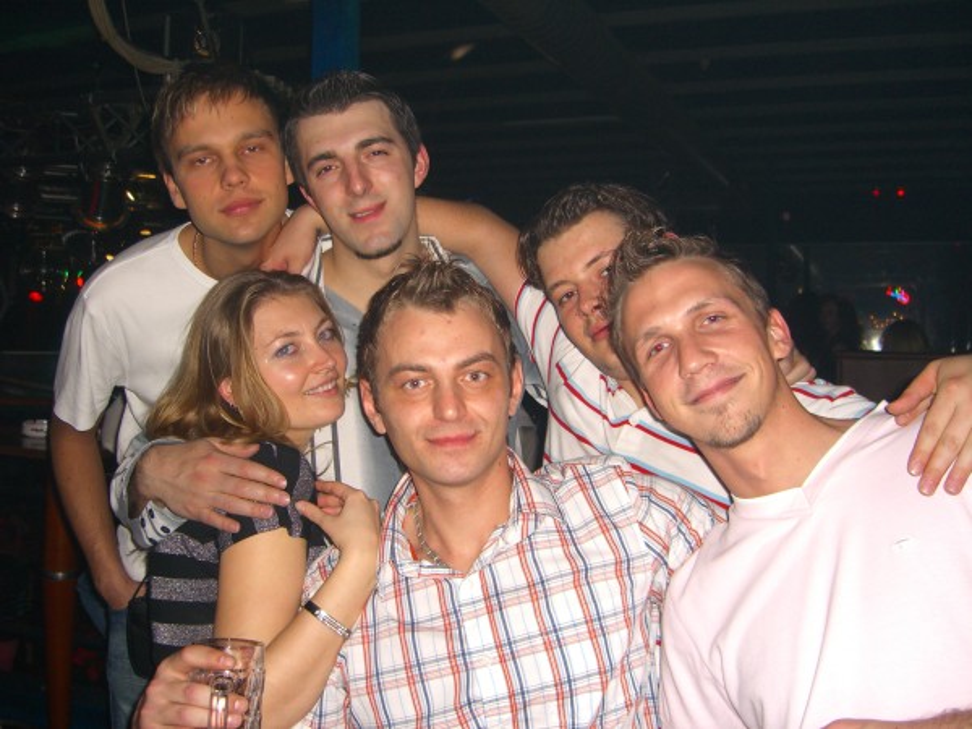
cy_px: 364
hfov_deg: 49.0
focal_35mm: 38
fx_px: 1067
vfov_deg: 37.7
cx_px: 486
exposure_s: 1/60
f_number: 2.8
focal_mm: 7.9
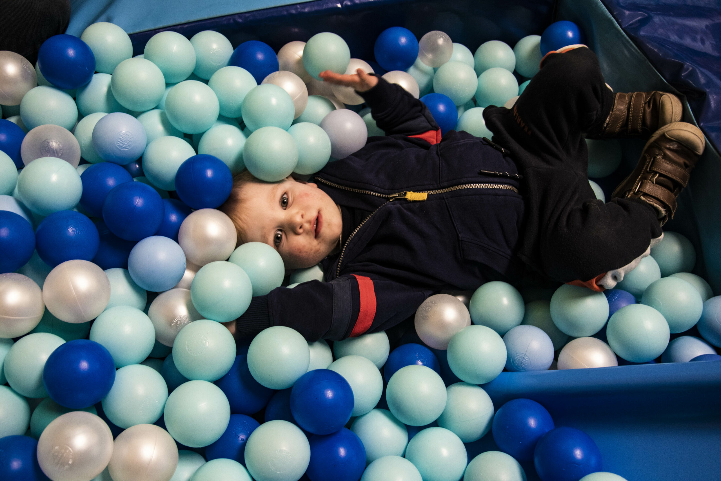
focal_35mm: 37
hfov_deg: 51.9
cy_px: 240
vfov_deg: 35.9
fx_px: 741
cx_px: 360
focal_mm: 25
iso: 1000
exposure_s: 1/100
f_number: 5
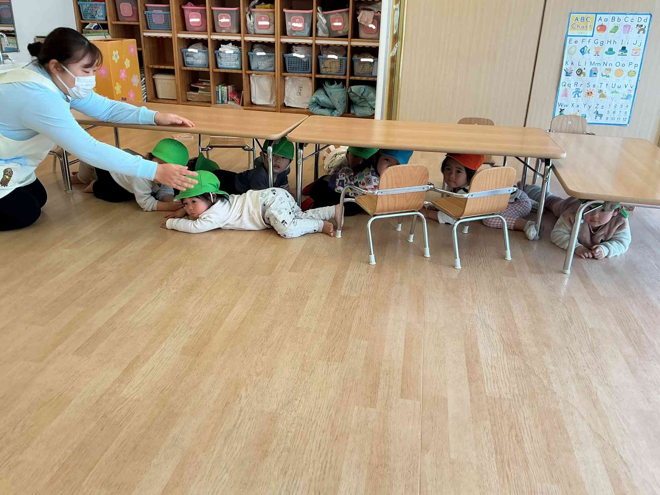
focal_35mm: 29
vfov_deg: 48.2
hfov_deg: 61.7
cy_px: 248
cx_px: 330
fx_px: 553
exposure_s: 1/120
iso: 25
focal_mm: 3
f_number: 1.8
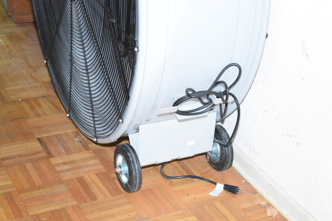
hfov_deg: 24.3
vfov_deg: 16.4
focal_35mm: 84
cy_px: 111
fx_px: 770
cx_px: 166
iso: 3200
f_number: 5.6
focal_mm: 55
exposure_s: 1/60
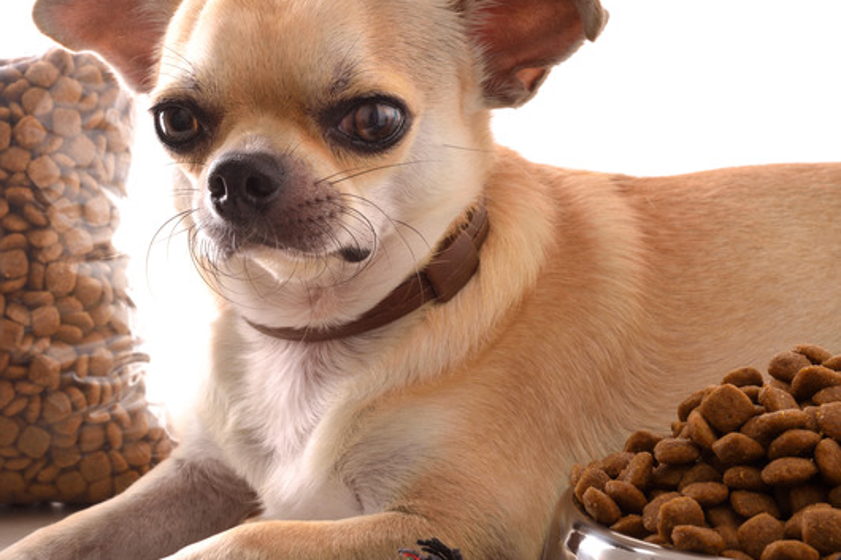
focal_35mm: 81
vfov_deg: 16.8
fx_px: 1892
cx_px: 300
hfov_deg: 25.0
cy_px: 328
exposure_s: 1/160
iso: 64
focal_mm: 55
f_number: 20
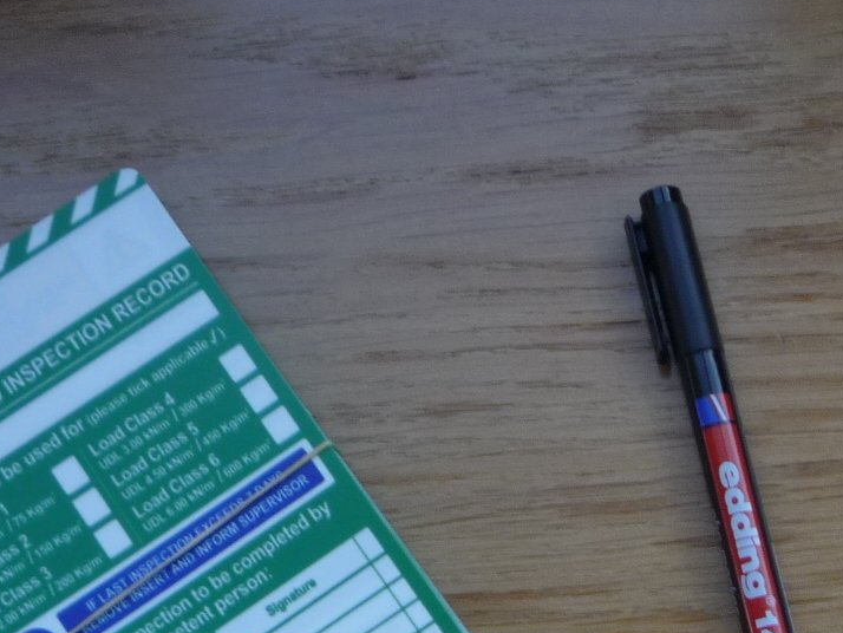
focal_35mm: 86
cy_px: 700
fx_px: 2095
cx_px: 831
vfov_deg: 16.6
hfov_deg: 22.0
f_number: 3.3
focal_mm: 5.2
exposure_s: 1/30
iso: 100
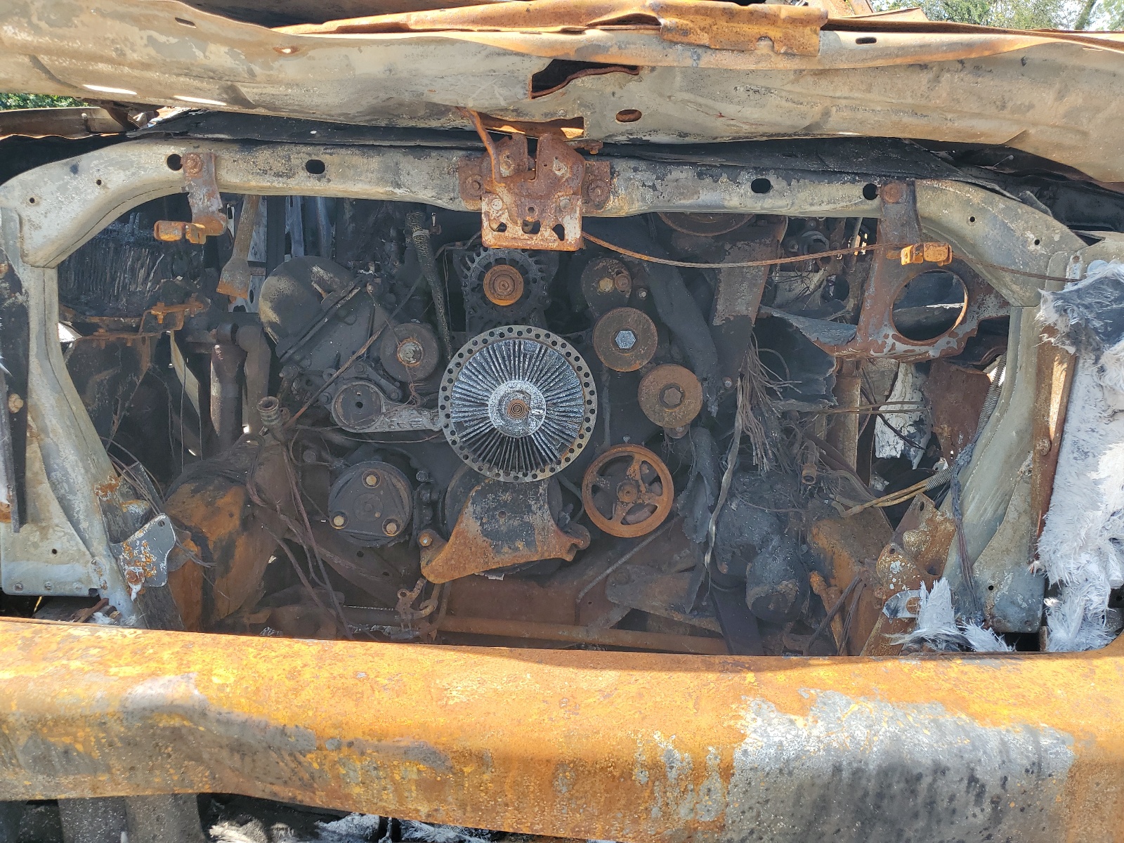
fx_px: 844
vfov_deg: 53.1
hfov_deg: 67.3
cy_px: 422
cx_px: 562
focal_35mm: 26
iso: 50
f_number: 1.5
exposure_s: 1/714
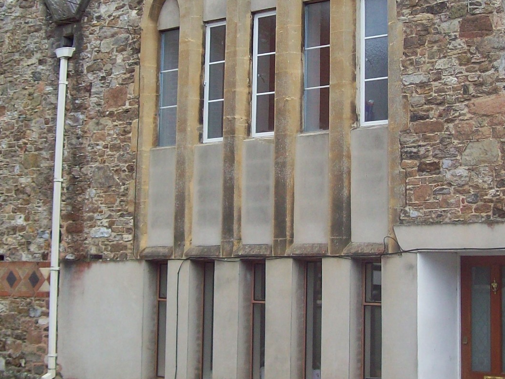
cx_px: 297
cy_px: 127
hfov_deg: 27.7
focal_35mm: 70
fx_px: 1021
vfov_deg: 20.9
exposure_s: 1/255
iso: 80
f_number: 2.7
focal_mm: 6
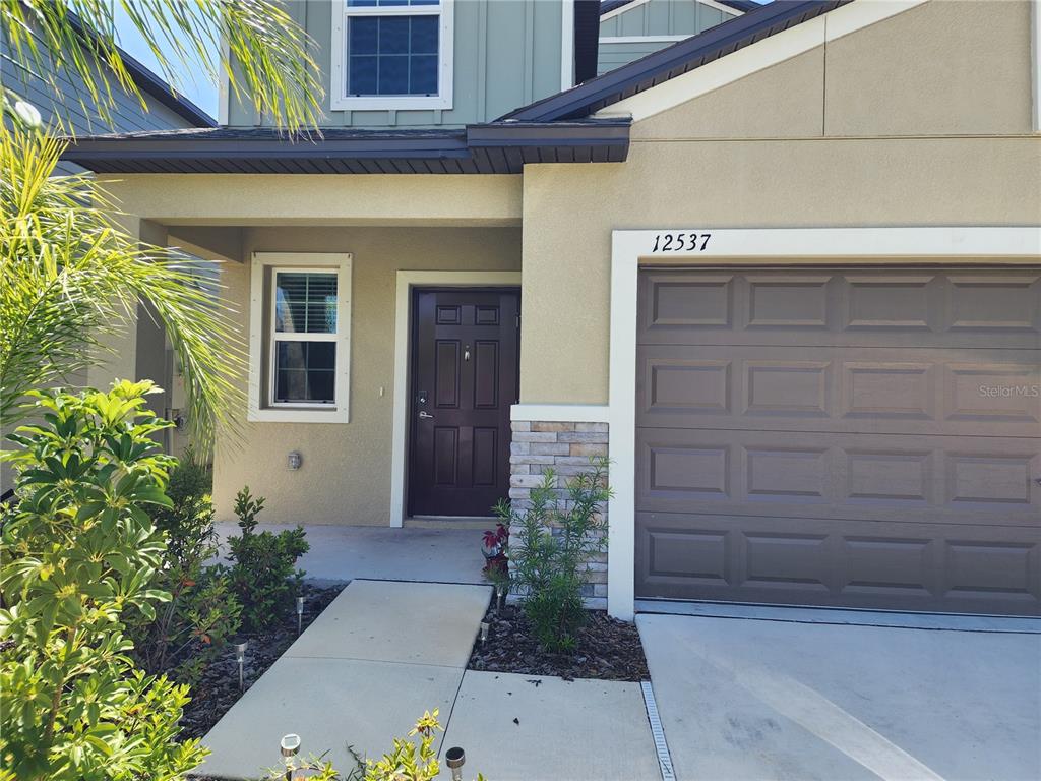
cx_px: 520
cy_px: 390
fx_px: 692
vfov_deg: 58.9
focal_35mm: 23
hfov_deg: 73.9
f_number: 1.8
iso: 12
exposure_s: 1/438
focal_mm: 6.4
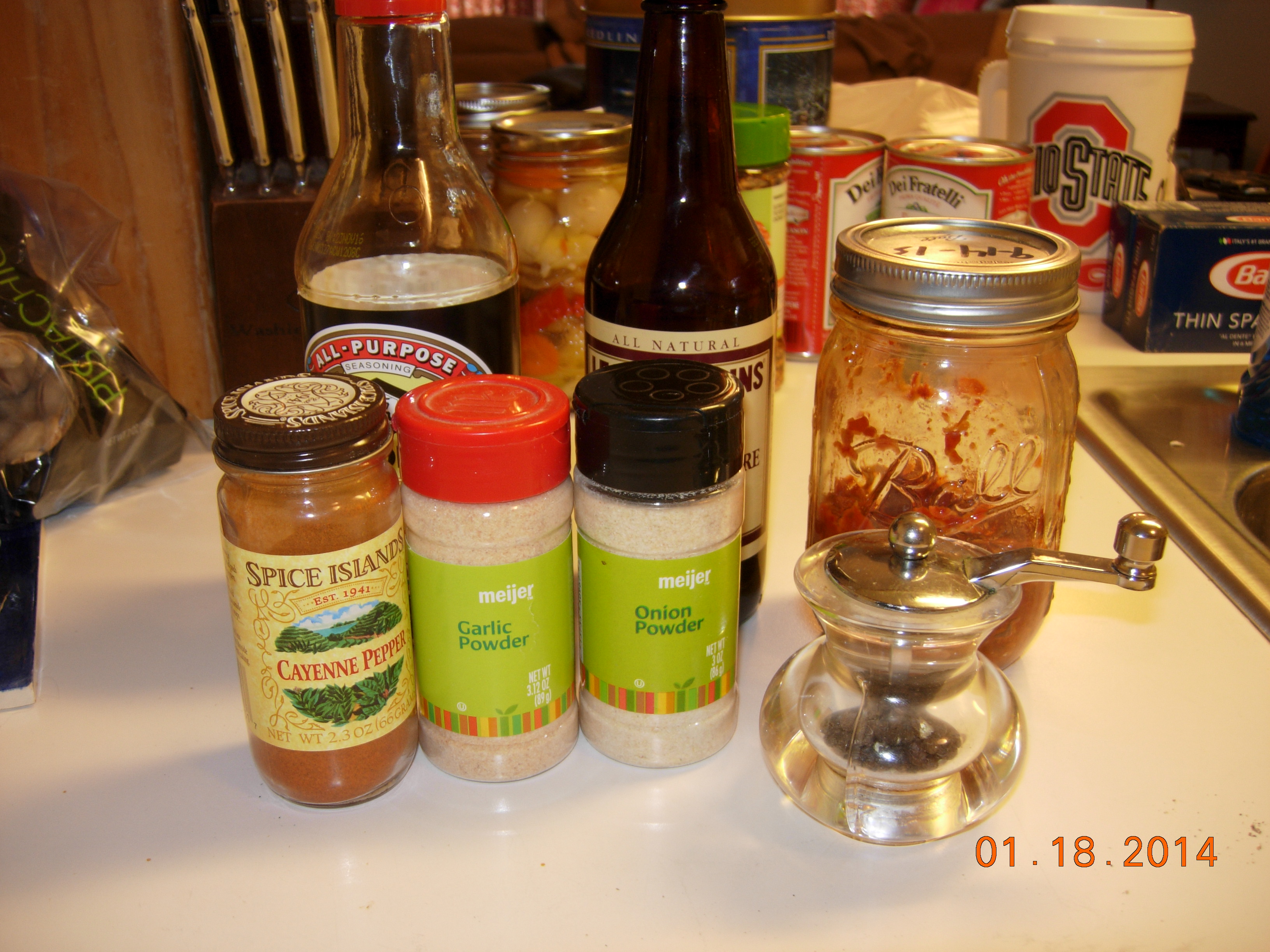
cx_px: 635
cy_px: 476
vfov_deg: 39.7
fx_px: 1321
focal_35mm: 36
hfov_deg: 51.4
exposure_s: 1/8.4
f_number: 2.7
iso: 50
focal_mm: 7.5
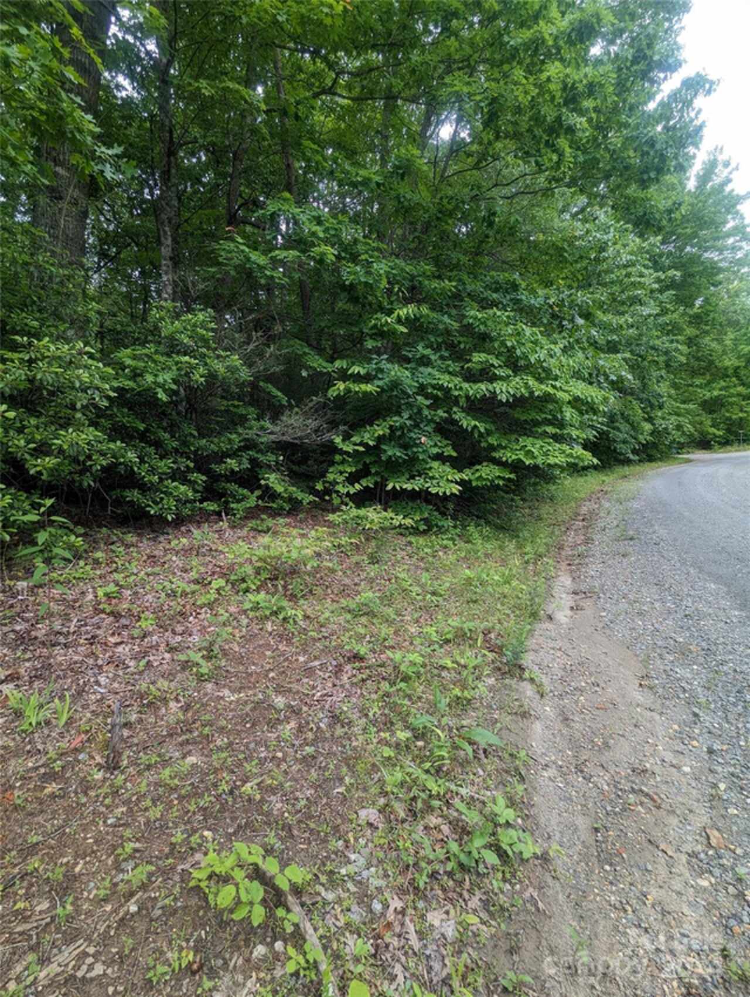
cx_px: 375
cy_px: 498
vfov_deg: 94.4
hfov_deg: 78.2
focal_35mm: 16
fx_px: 461
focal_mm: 2.35
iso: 34
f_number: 2.2
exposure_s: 1/197
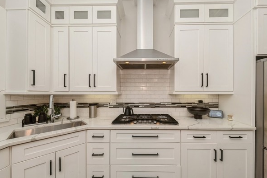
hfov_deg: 108.2
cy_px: 91
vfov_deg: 85.4
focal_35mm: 13
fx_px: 96
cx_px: 141
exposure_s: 1/100
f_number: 8
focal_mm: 12
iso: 200
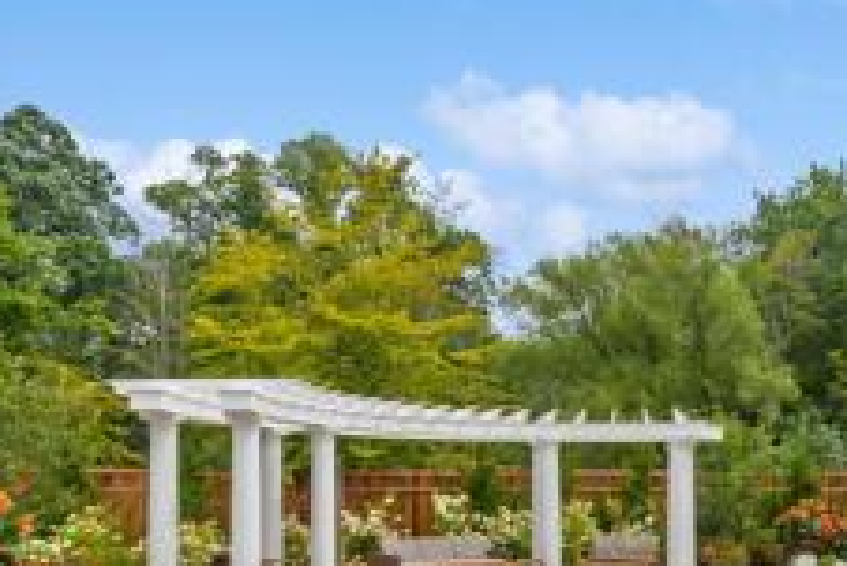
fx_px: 942
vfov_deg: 31.7
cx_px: 513
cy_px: 523
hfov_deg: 48.1
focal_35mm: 40
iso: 200
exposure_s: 1/400
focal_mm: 19
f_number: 11
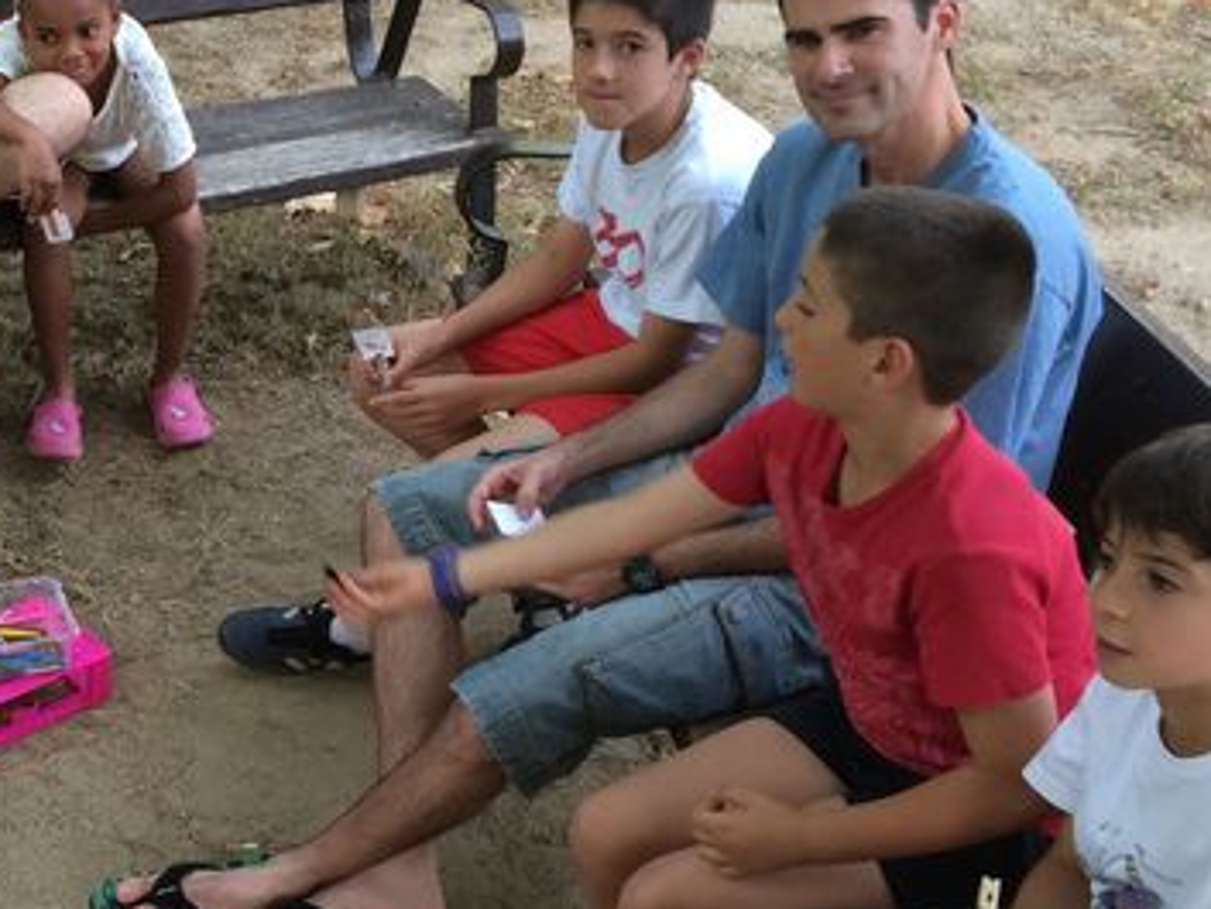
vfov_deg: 21.6
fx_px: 2380
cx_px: 7
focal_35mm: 68
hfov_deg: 27.0
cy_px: 446
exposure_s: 1/120
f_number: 2.2
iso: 64
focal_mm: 4.12
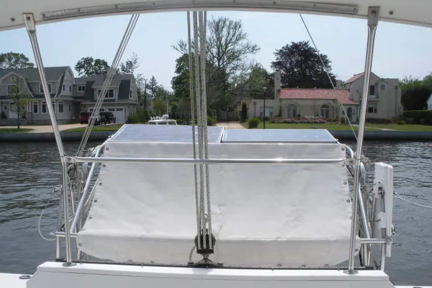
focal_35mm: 38
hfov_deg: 50.7
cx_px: 218
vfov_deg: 35.0
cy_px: 162
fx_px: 456
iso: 64
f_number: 5.6
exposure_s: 1/395
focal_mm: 6.3
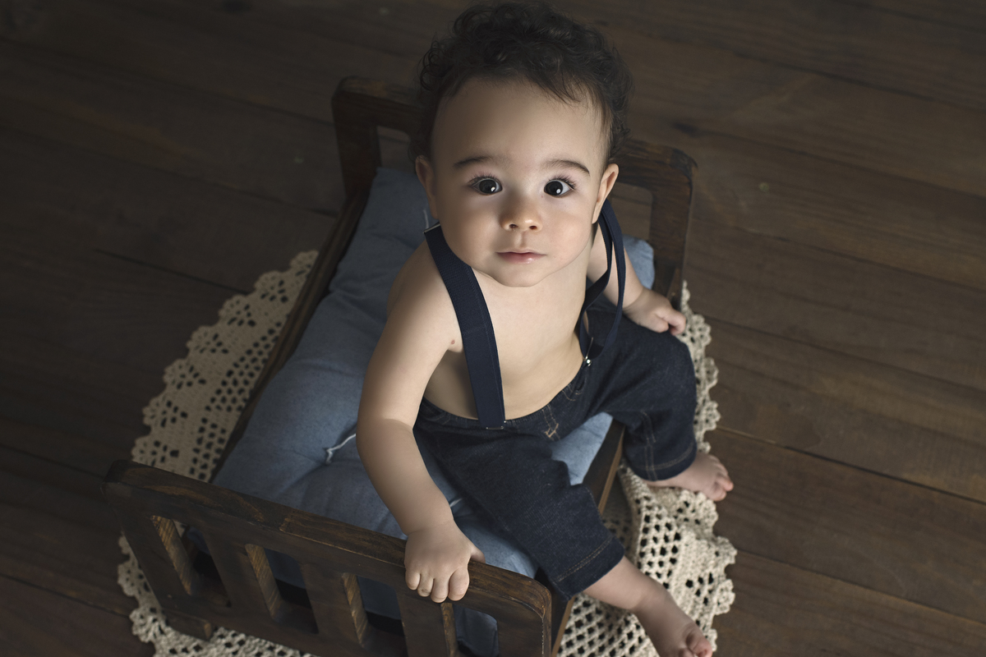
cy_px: 328
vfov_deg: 25.8
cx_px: 493
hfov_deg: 37.9
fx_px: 1438
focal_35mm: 52
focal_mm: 35
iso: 500
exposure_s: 1/250
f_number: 4
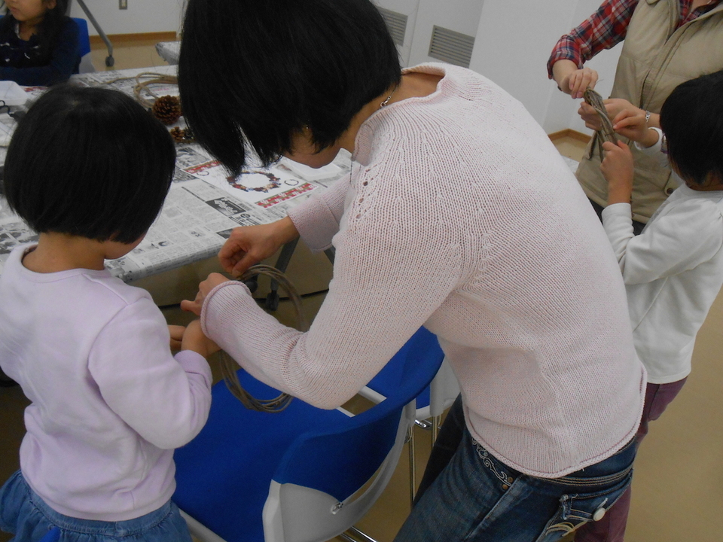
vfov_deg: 41.8
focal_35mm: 34
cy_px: 271
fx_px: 710
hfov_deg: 54.0
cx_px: 362
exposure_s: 1/160
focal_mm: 6
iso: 400
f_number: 3.9
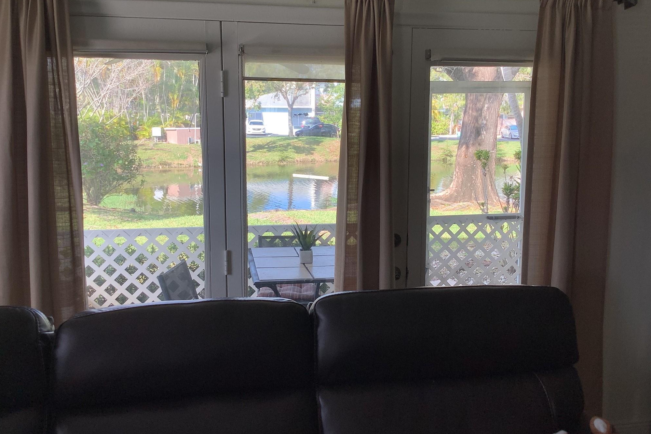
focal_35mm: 33
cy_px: 194
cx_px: 330
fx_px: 597
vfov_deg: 39.9
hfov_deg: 57.2
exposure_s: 1/120
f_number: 2.4
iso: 50
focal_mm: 3.3
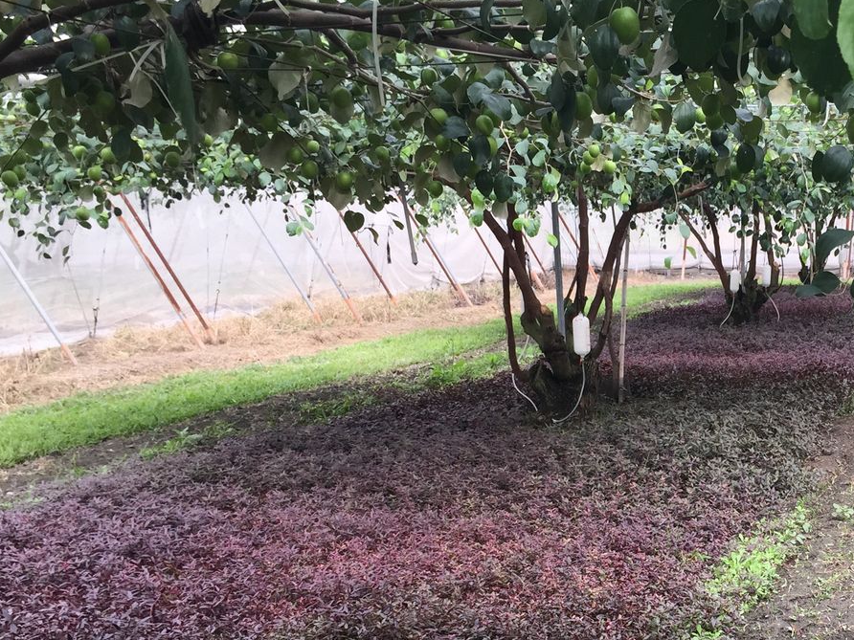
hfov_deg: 35.1
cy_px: 541
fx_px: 1283
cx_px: 735
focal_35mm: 52
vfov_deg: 27.3
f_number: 2.2
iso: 32
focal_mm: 4.15
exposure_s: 1/282
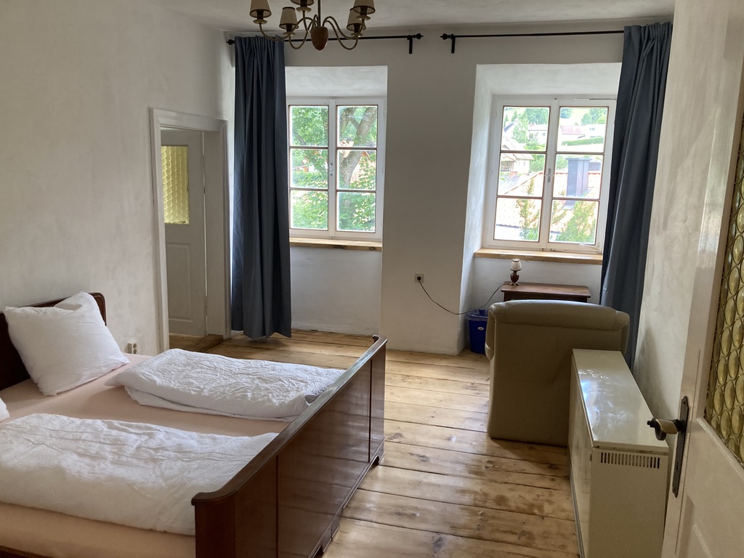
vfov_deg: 49.7
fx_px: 602
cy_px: 279
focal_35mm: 28
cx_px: 372
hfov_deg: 63.4
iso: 80
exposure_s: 1/70
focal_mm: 3.99
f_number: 1.8
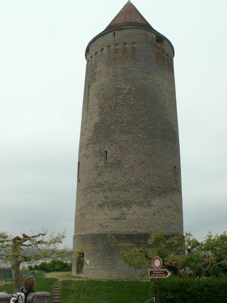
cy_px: 152
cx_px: 114
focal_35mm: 35
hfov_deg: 40.7
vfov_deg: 52.6
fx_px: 306
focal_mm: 5.86
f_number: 5.6
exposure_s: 1/200
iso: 50
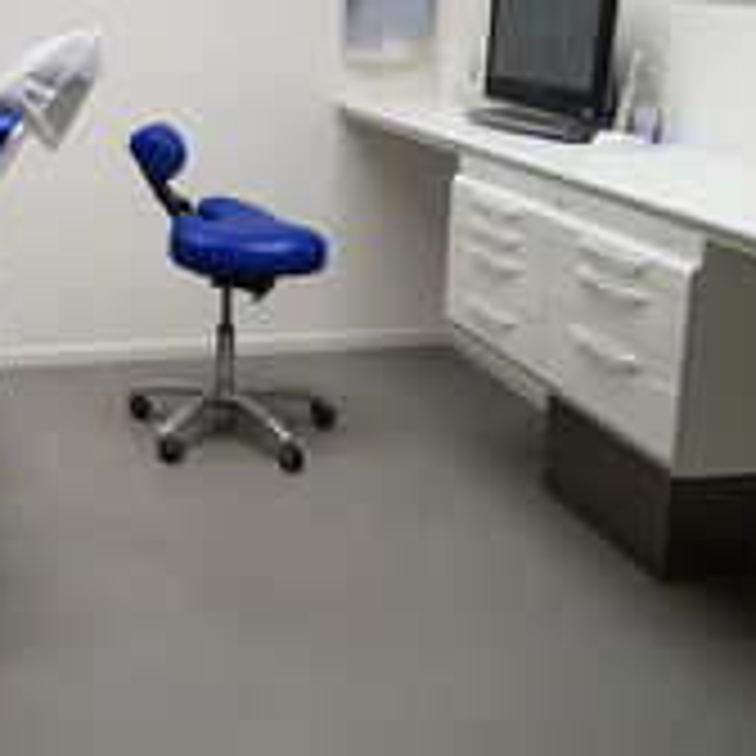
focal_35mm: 48
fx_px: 1186
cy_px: 232
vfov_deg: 34.9
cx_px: 18
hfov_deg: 32.8
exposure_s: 1/100
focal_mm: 4.2
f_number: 1.7
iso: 64
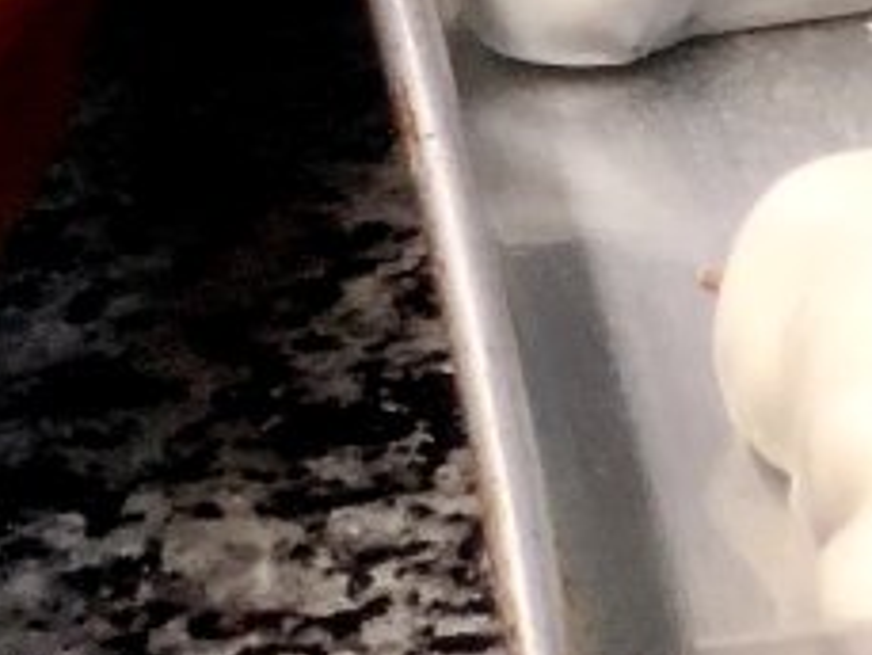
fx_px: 9149
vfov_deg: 4.0
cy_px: -1420
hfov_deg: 5.4
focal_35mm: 363
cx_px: 1729
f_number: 2.4
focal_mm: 6
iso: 40
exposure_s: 1/50
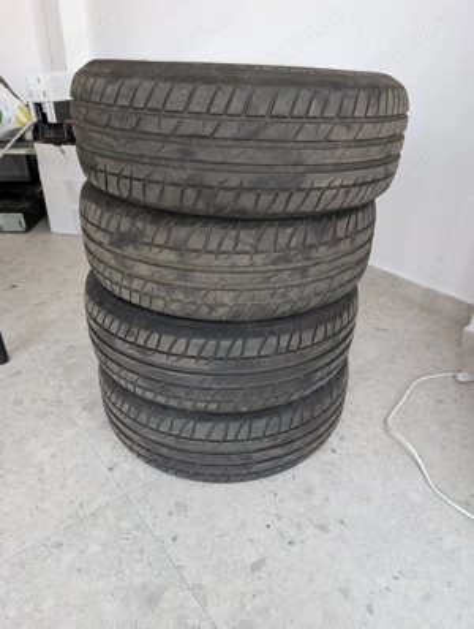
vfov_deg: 71.5
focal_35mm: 24
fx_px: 437
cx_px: 237
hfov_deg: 57.0
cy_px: 314
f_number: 1.68
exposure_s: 1/118
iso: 1052
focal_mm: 6.9
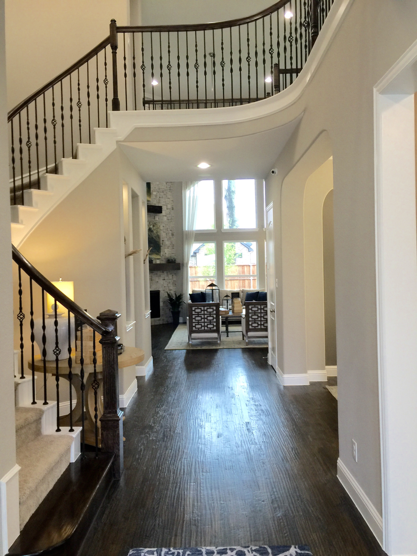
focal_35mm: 29
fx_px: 466
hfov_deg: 48.2
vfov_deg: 61.7
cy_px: 278
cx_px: 208
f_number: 2.2
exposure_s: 1/15
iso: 32
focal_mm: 4.15
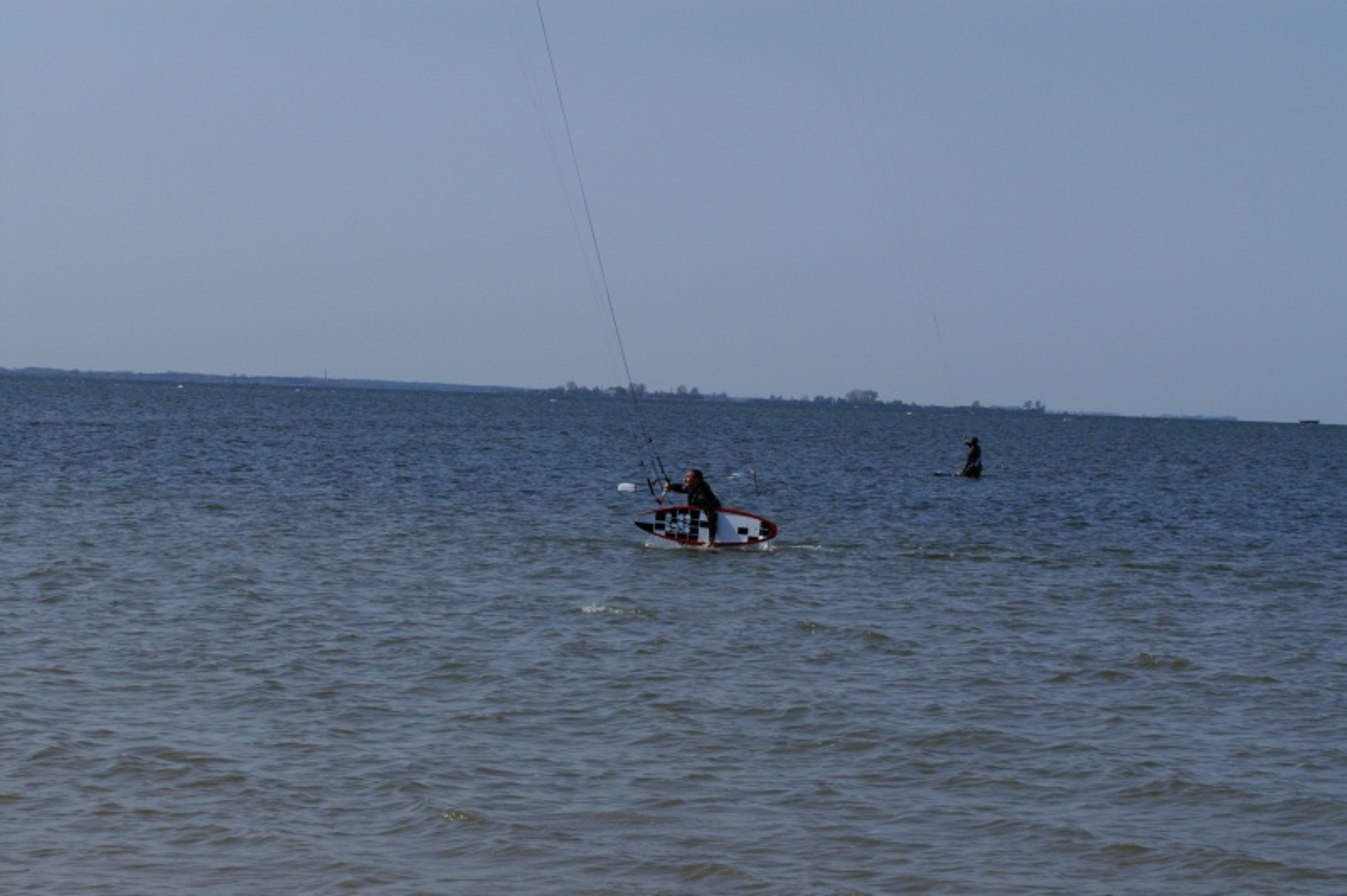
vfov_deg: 11.4
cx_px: 674
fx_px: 4486
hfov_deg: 17.1
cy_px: 448
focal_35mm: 120
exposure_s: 1/800
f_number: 13
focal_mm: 80
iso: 400
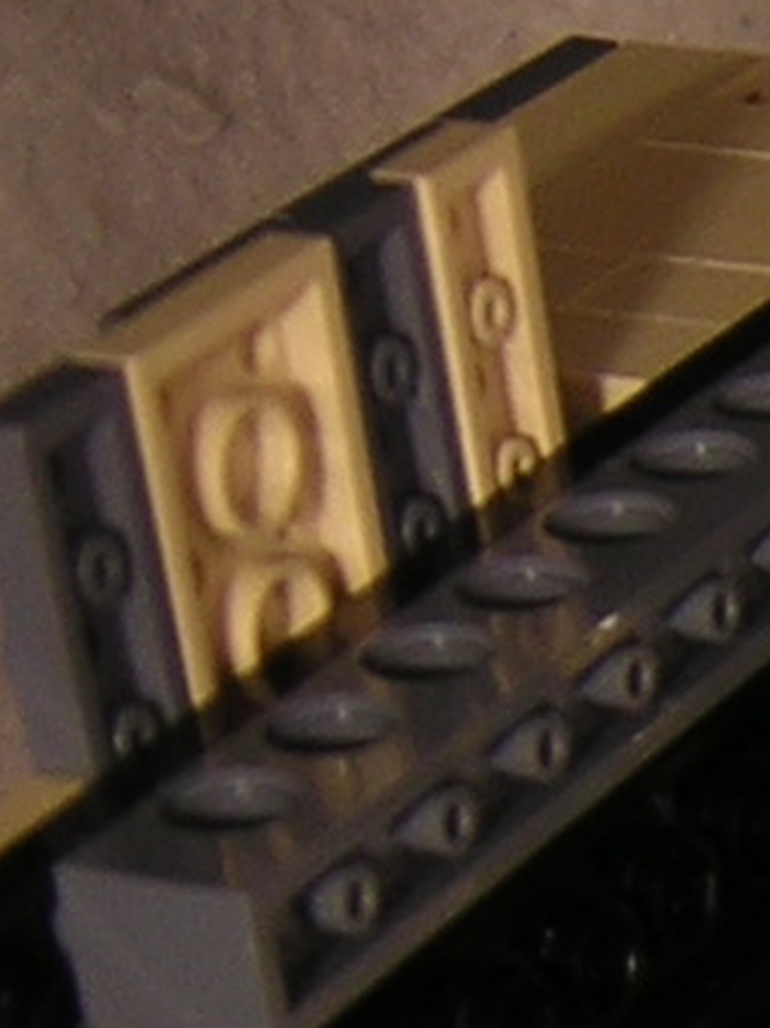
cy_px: 1616
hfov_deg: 7.7
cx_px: 2204
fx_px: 5045
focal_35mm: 170
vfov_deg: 11.1
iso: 100
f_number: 2.6
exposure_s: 1/80.7
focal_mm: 4.7
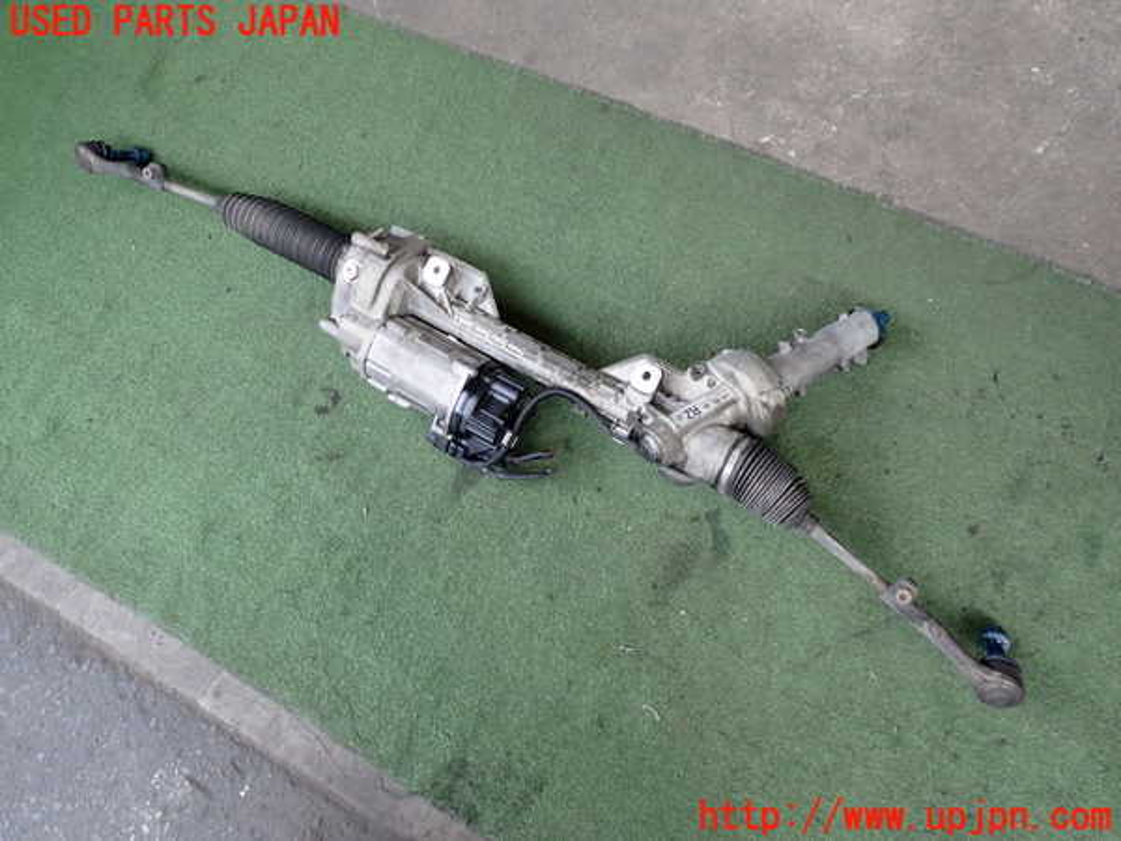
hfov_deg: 60.0
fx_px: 972
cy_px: 420
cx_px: 560
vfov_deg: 46.8
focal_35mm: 30
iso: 125
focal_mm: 5.4
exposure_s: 1/125
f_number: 2.3
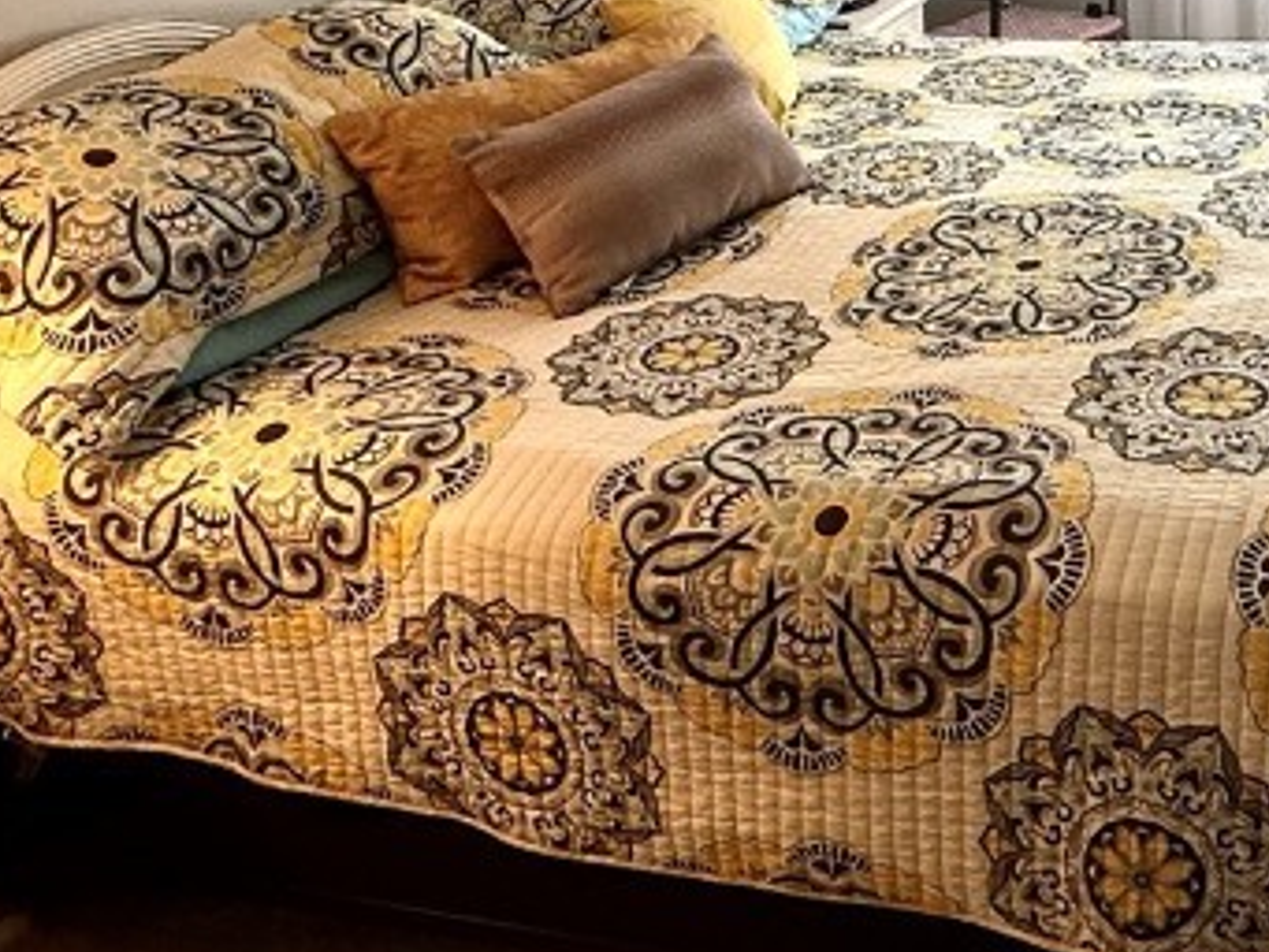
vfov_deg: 30.8
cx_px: 1165
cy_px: -86
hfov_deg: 41.0
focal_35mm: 42
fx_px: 1540
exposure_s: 1/120
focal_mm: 2.22
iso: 125
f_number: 2.2
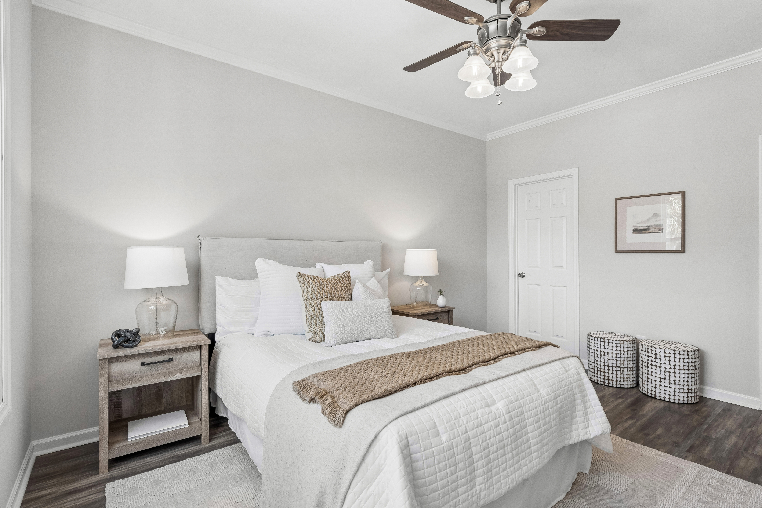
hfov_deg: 93.3
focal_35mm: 17
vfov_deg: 70.4
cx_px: 381
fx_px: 360
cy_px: 254
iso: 400
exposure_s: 1/40
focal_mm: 17
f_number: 7.1
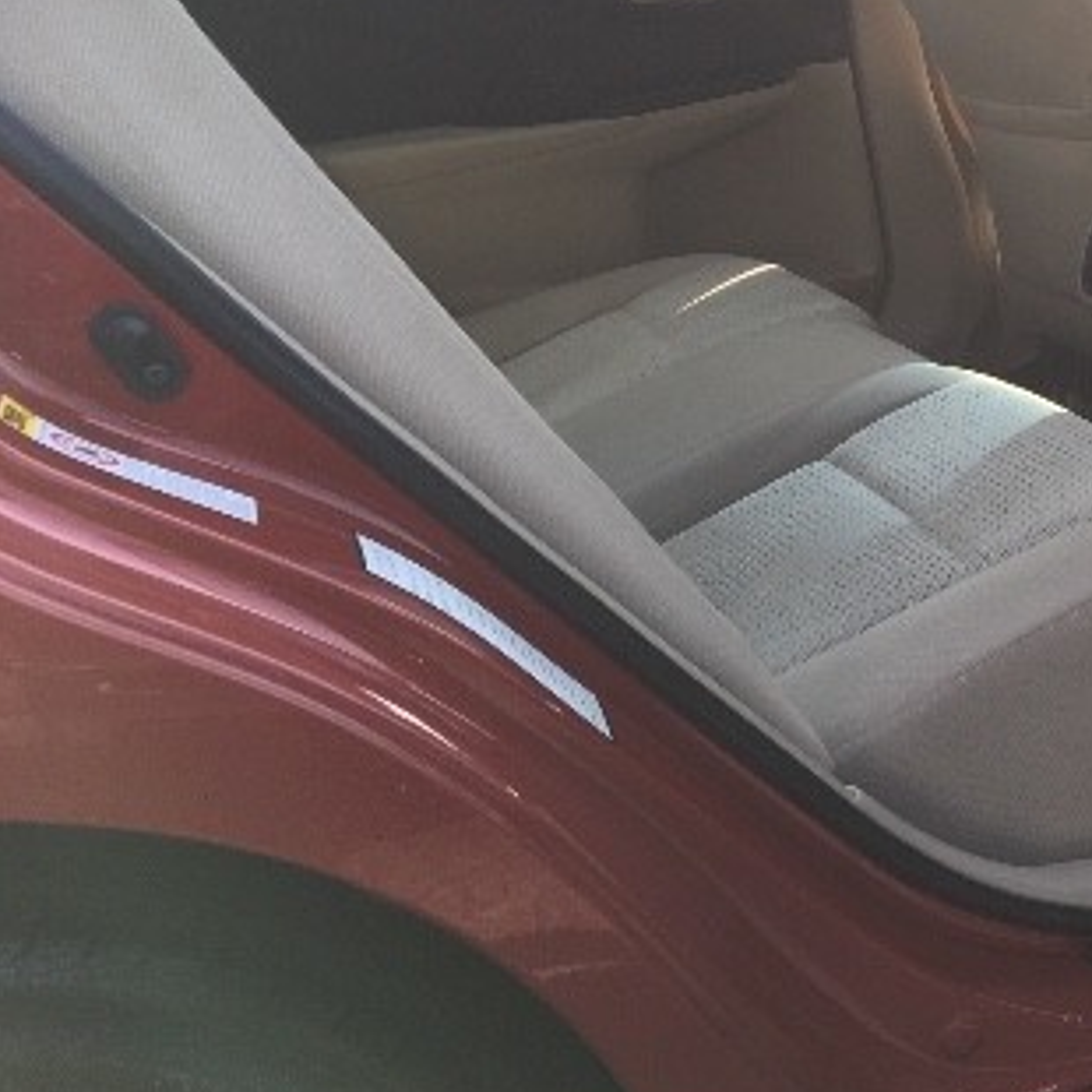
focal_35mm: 53
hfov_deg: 29.8
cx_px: 1120
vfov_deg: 31.9
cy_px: 349
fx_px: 1892
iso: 25
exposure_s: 1/439
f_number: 2.2
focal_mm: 4.15
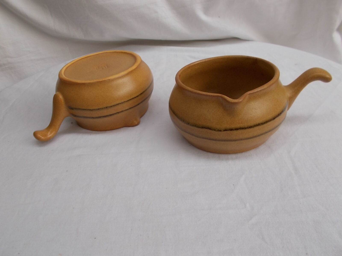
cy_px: 128
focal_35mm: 26
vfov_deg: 53.1
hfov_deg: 67.3
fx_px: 257
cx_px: 171
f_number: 3.2
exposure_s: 1/80
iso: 80
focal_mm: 4.6
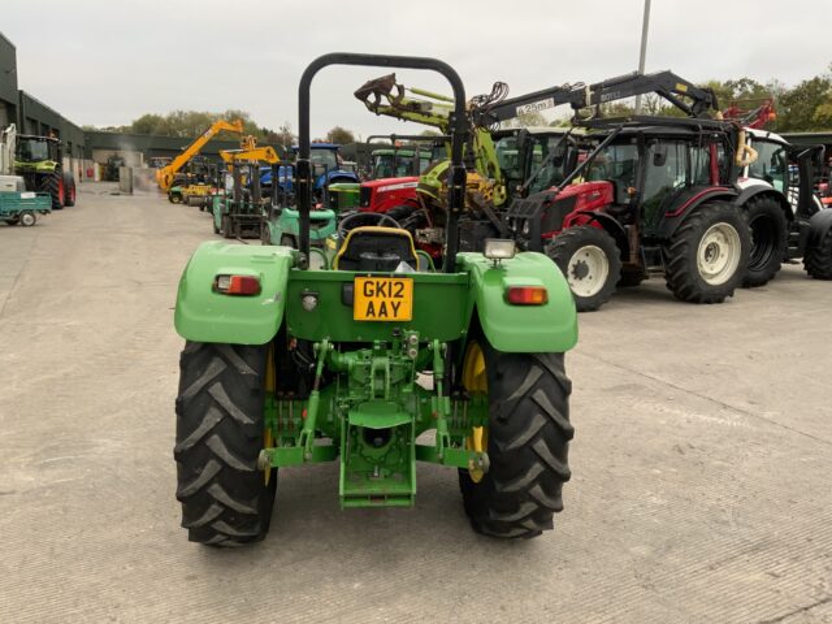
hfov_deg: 61.7
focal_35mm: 29
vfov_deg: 48.2
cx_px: 416
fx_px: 697
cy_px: 312
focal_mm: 3
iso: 40
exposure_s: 1/122
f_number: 1.8
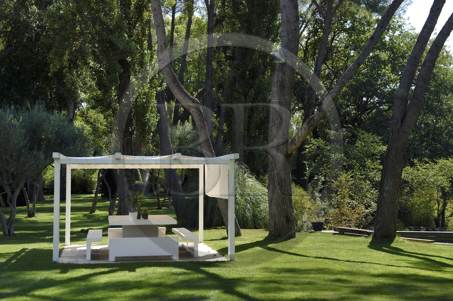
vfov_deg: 19.4
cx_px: 226
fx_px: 880
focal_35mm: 70
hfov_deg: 28.9
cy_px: 150
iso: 200
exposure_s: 1/160
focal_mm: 70
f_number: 10
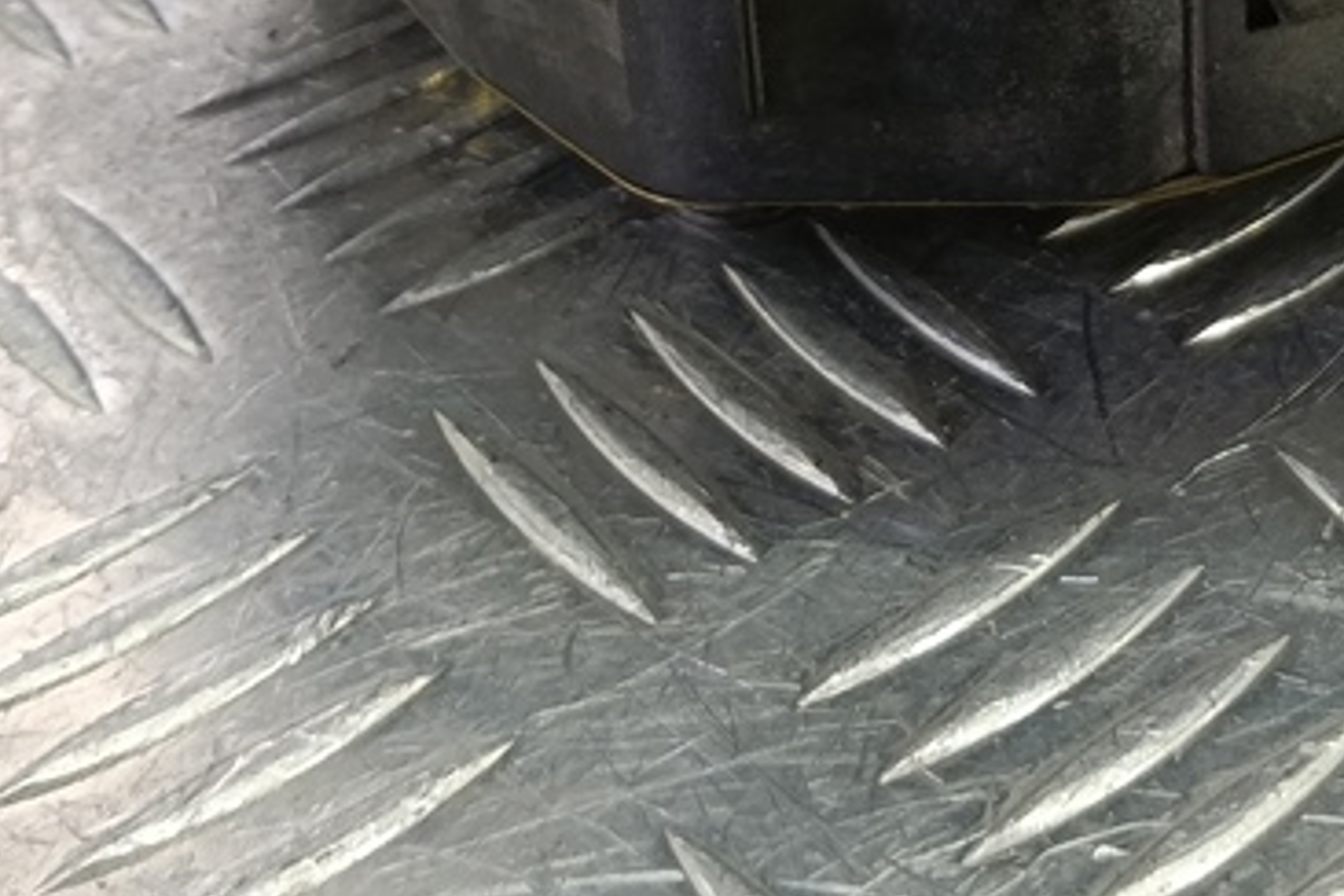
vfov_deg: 18.2
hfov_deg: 29.0
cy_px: -422
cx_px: 1193
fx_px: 2501
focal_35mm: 67
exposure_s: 1/50
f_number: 1.6
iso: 197
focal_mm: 4.11
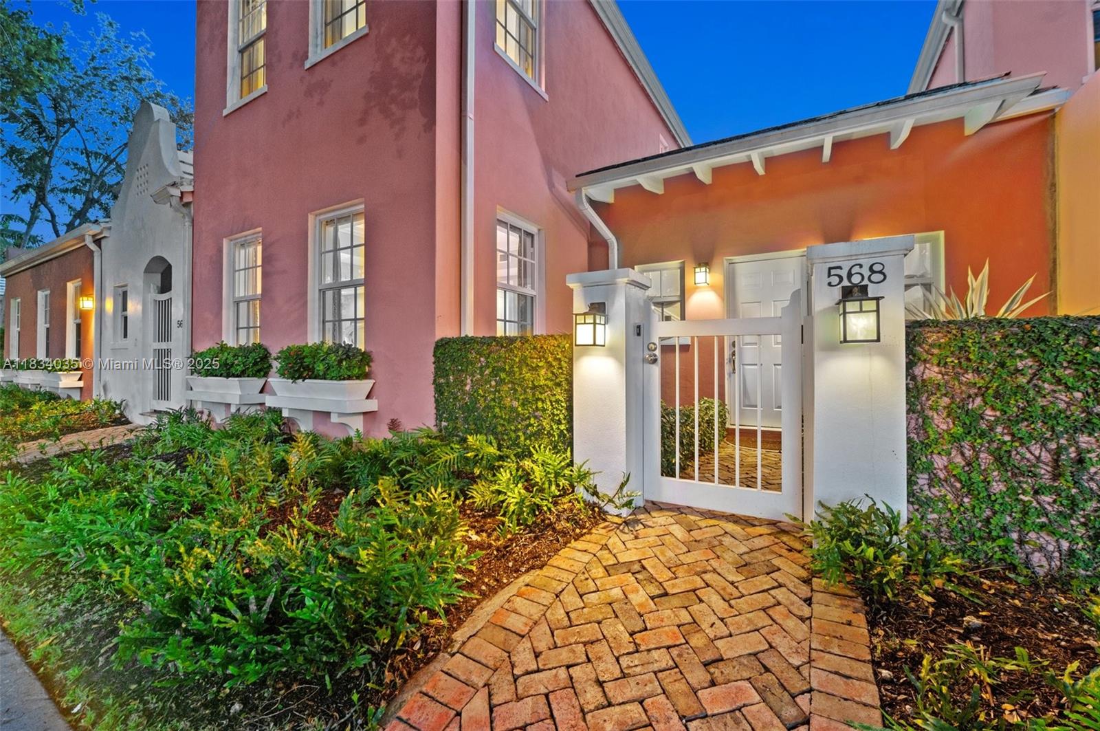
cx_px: 550
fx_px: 427
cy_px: 366
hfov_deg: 104.3
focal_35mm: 14
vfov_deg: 81.1
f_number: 8
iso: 200
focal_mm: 14
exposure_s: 1/1.25
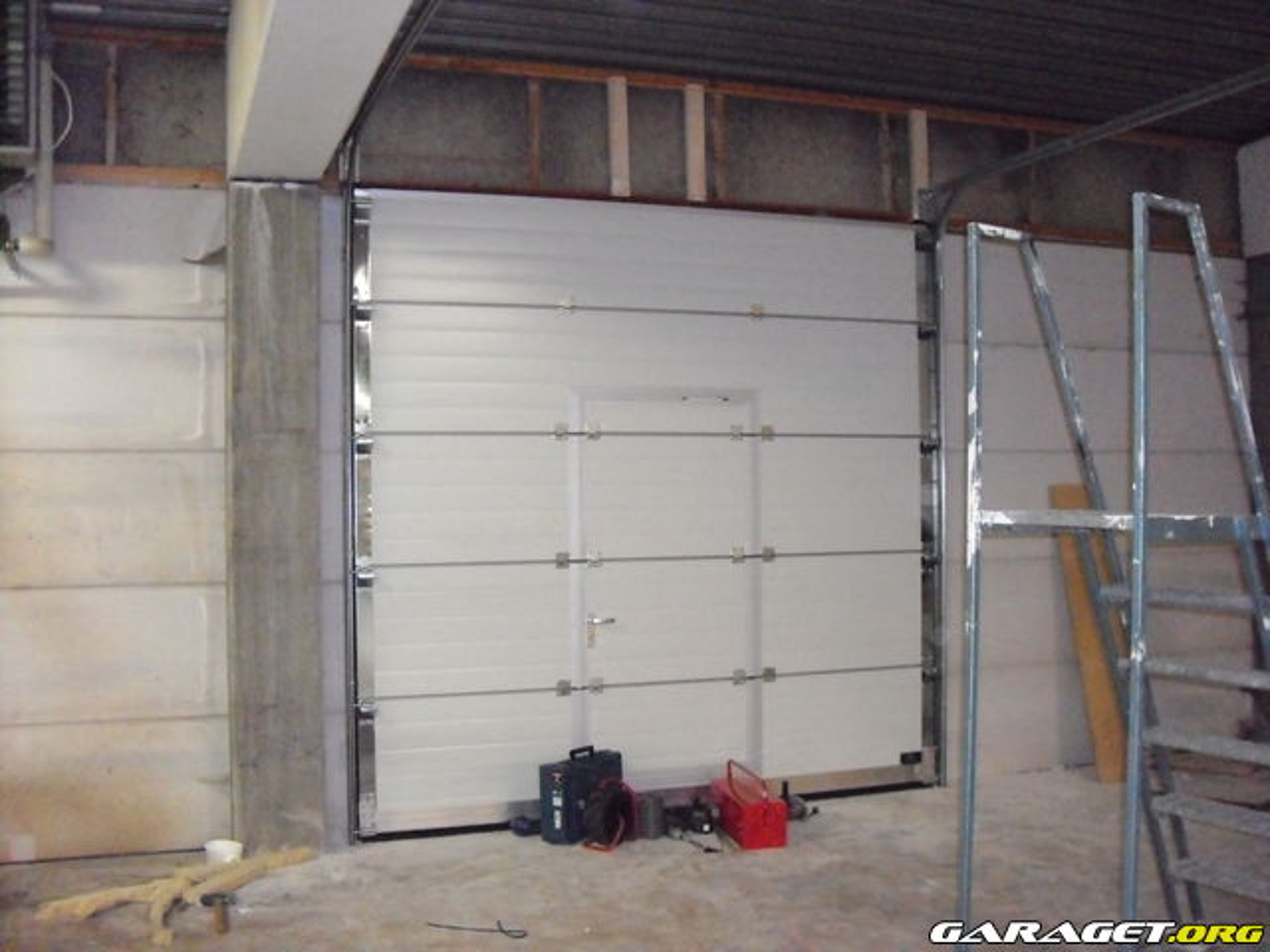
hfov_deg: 50.1
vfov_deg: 38.7
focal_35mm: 37
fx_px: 1357
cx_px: 635
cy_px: 476
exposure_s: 1/60
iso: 1600
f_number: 2.7
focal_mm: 6.2
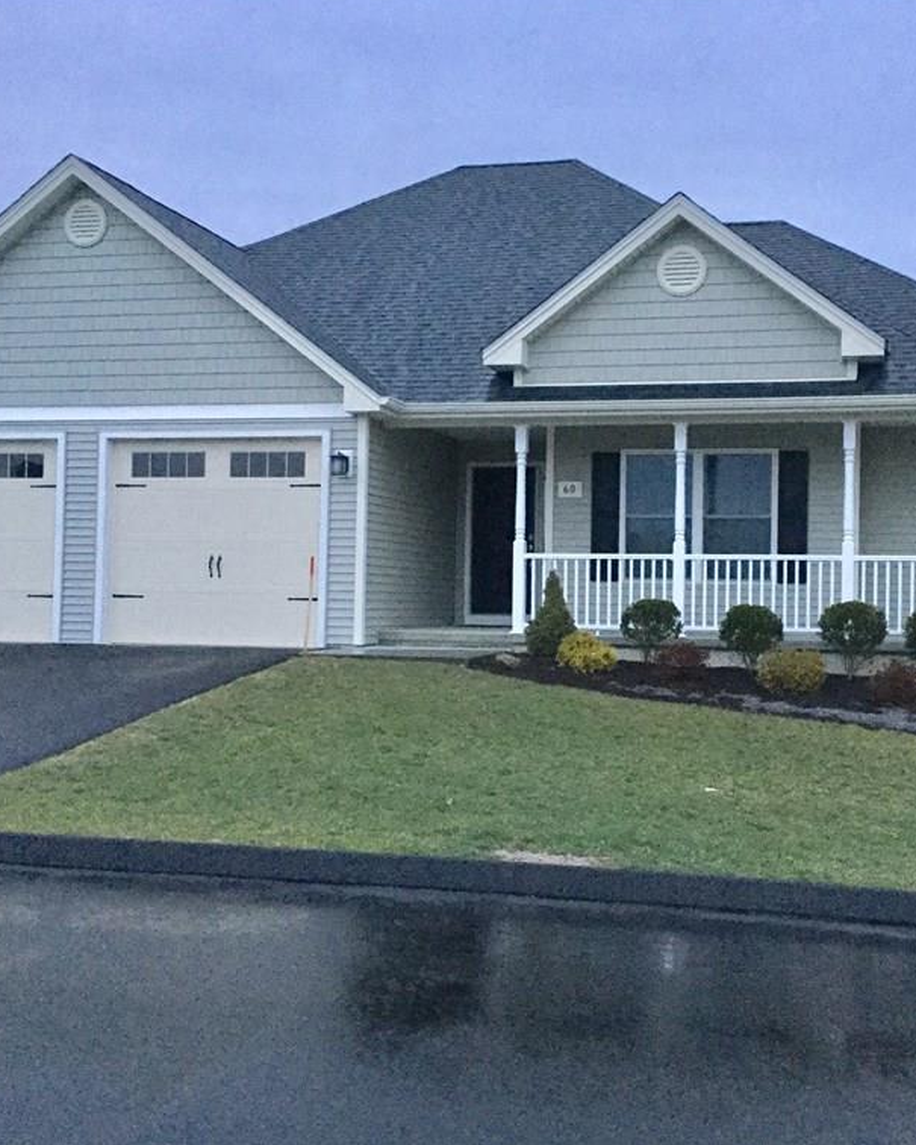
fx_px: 1389
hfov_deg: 36.3
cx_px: 563
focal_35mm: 41
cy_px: 568
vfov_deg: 44.8
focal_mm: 3.3
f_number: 2.4
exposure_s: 1/30
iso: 160
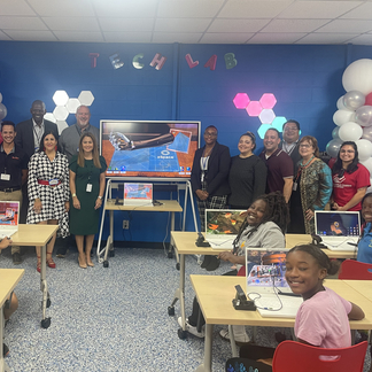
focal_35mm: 34
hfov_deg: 47.6
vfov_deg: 48.4
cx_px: 123
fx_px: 413
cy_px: 180
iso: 125
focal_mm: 5.1
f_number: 1.6
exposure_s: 1/77
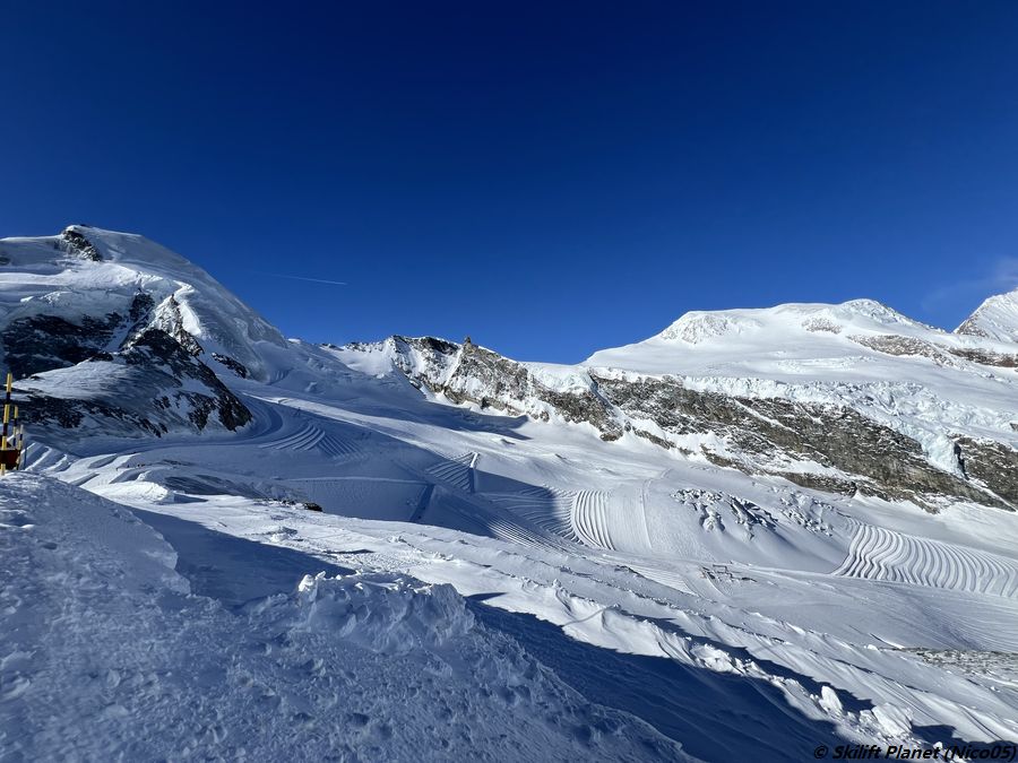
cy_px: 382
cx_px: 509
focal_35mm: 13
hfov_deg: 106.2
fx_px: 382
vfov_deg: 89.9
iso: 32
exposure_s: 1/4785
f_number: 1.8
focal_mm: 1.57
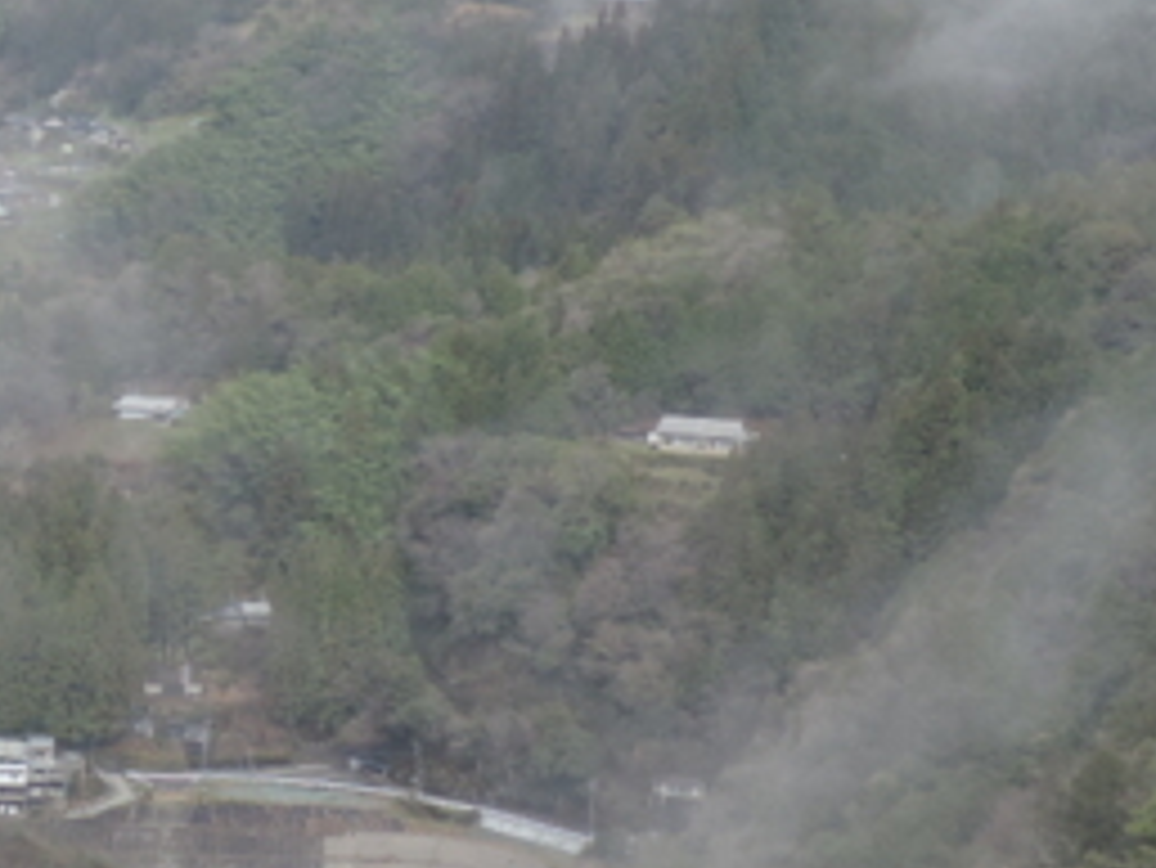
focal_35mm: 134
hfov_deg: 14.5
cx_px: -4
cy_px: 324
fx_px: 4477
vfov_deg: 11.1
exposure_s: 1/250
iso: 80
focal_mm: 7.6
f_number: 3.4
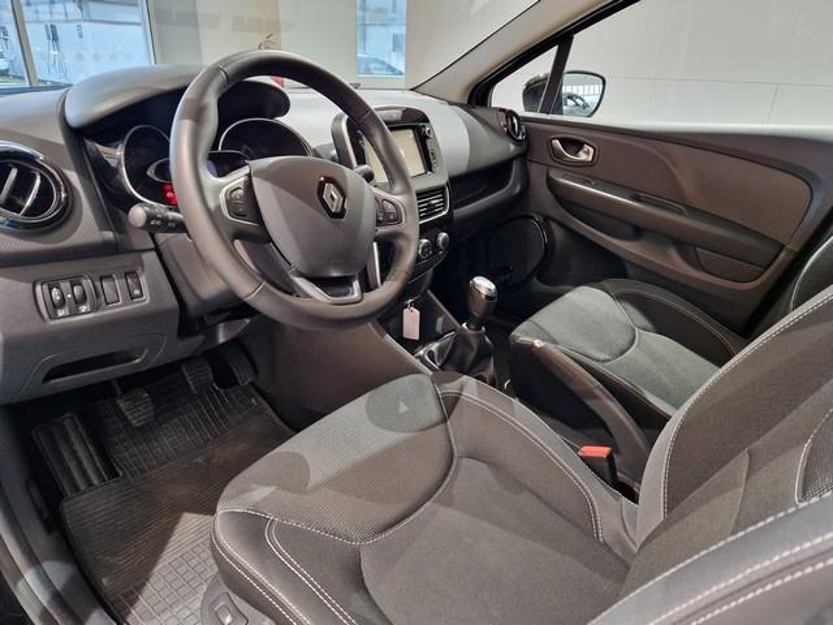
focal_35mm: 23
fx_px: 553
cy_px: 312
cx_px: 416
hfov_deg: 73.9
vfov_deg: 58.9
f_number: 1.8
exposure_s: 1/50
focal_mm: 5.4
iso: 640
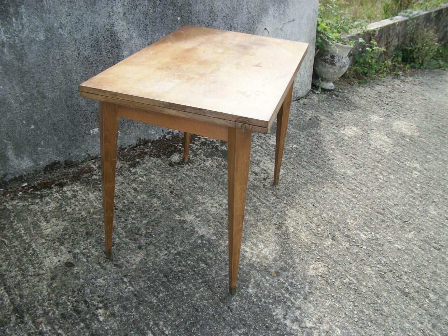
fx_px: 414
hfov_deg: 56.8
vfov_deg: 44.2
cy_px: 168
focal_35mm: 32
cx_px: 224
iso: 80
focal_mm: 5.7
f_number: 8.8
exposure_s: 1/60
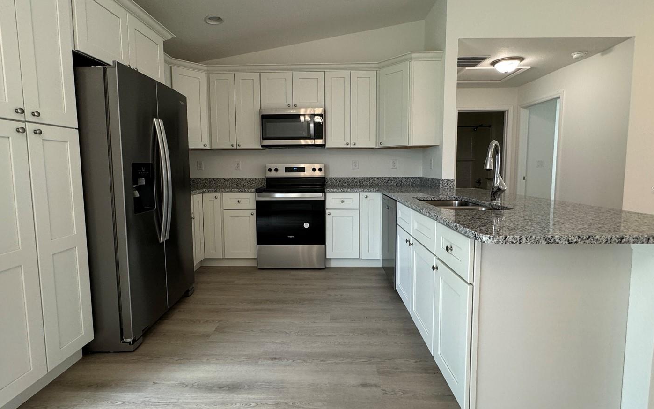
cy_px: 190
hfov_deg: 94.4
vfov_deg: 67.9
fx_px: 303
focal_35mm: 17
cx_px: 321
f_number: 2.2
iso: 200
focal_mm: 2.22
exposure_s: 1/120
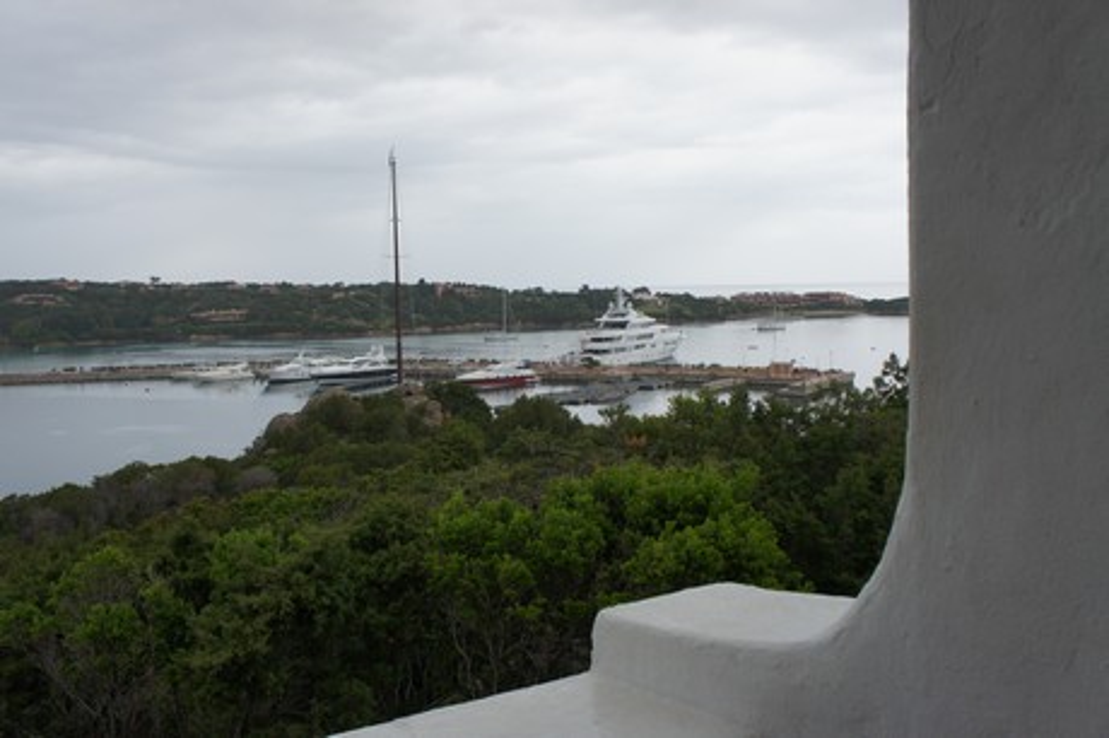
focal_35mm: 33
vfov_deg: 39.9
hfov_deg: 57.3
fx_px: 1016
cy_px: 369
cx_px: 554
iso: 200
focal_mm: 22
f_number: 6.3
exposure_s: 1/125
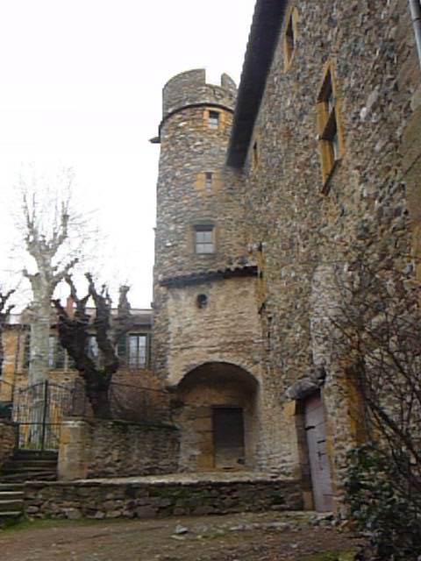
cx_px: 210
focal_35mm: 38
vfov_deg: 49.0
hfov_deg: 37.7
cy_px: 280
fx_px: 616
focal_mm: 6.3
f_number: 9
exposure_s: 1/200
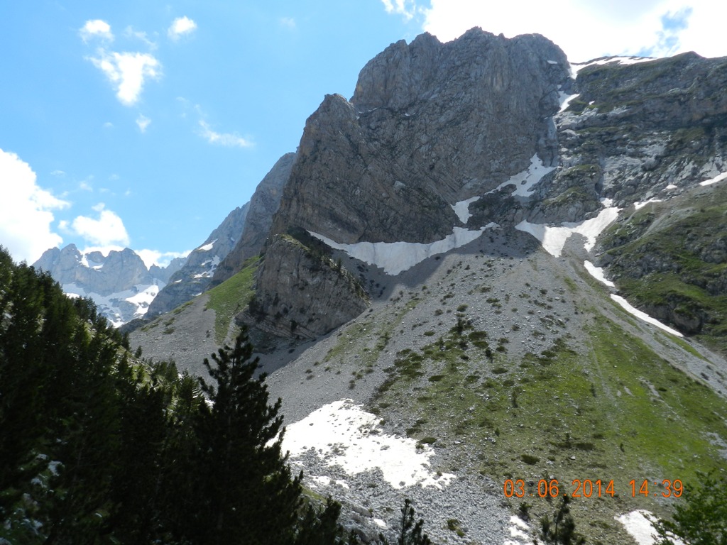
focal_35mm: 28
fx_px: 588
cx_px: 364
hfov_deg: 63.4
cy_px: 272
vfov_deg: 49.7
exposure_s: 1/1000
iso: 160
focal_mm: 5
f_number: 4.5
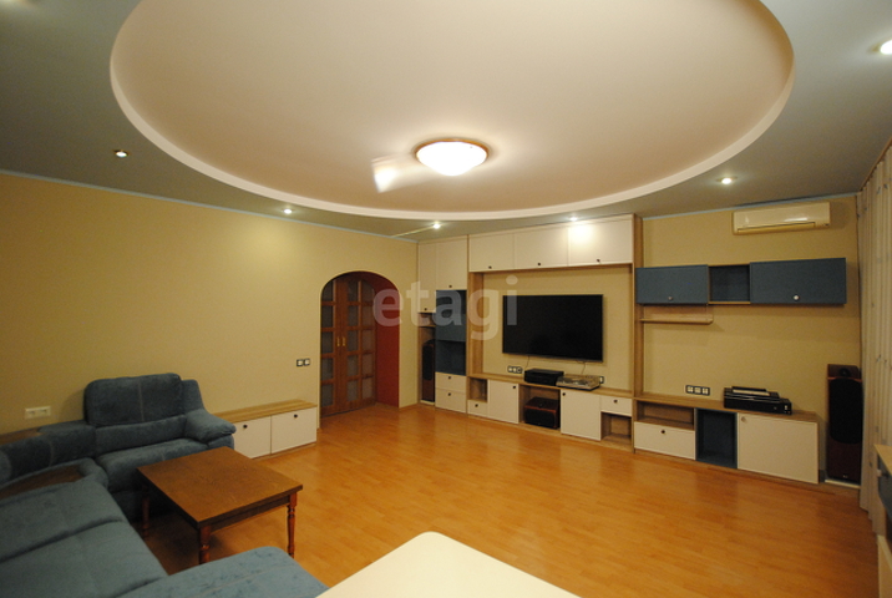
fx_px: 372
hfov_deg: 100.3
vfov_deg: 77.5
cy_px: 299
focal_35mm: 15
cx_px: 446
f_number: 3.5
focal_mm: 10
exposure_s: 1/30
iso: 1000
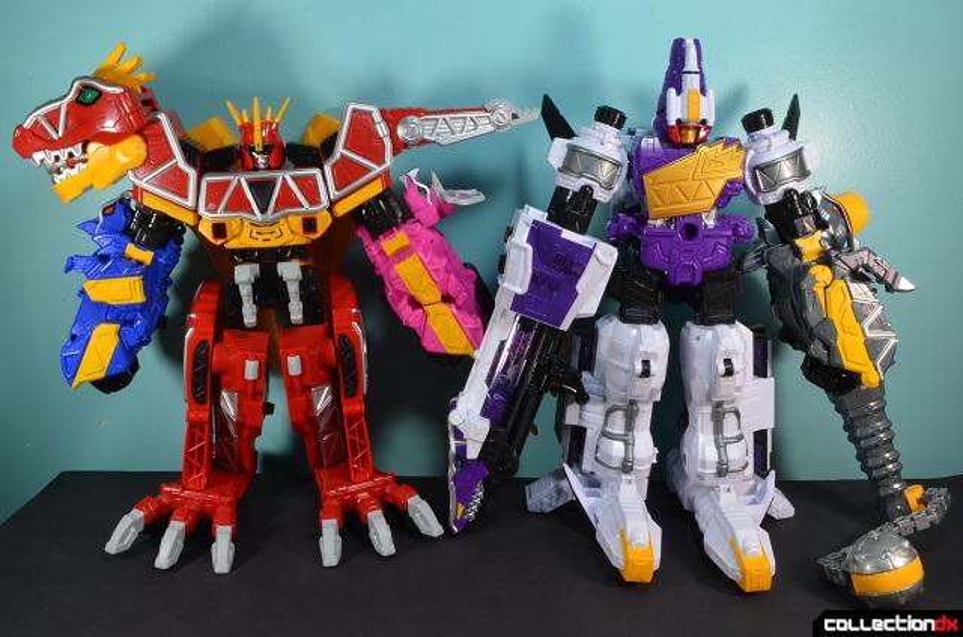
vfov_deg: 39.7
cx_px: 482
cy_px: 318
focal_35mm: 33
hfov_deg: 57.4
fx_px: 880
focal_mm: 22
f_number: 25
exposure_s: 1.3
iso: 100
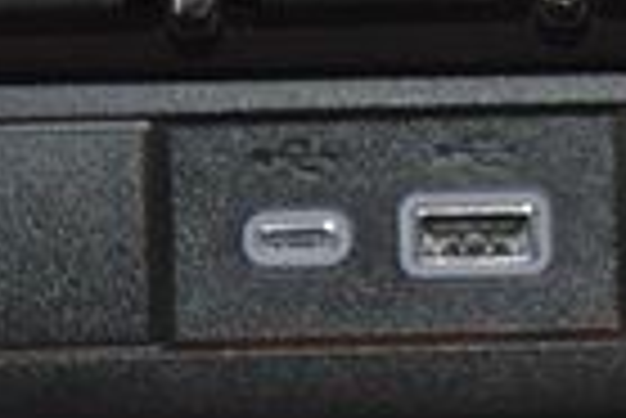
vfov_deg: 2.8
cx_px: 757
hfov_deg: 4.3
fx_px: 8407
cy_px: -281
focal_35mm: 483
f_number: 4.5
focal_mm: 70
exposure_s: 1/20
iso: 1800
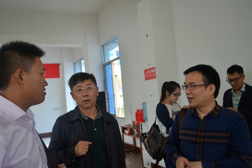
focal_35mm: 33
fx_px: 231
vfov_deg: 40.0
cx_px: 126
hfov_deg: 57.2
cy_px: 84
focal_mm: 22
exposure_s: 1/30
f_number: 3.8
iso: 800
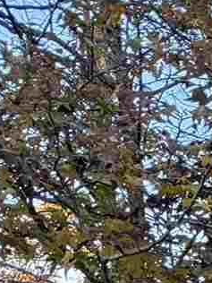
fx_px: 1903
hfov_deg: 4.8
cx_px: 1178
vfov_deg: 7.1
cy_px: 1000
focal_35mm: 233
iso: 100
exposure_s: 1/231
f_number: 1.78
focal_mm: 6.76
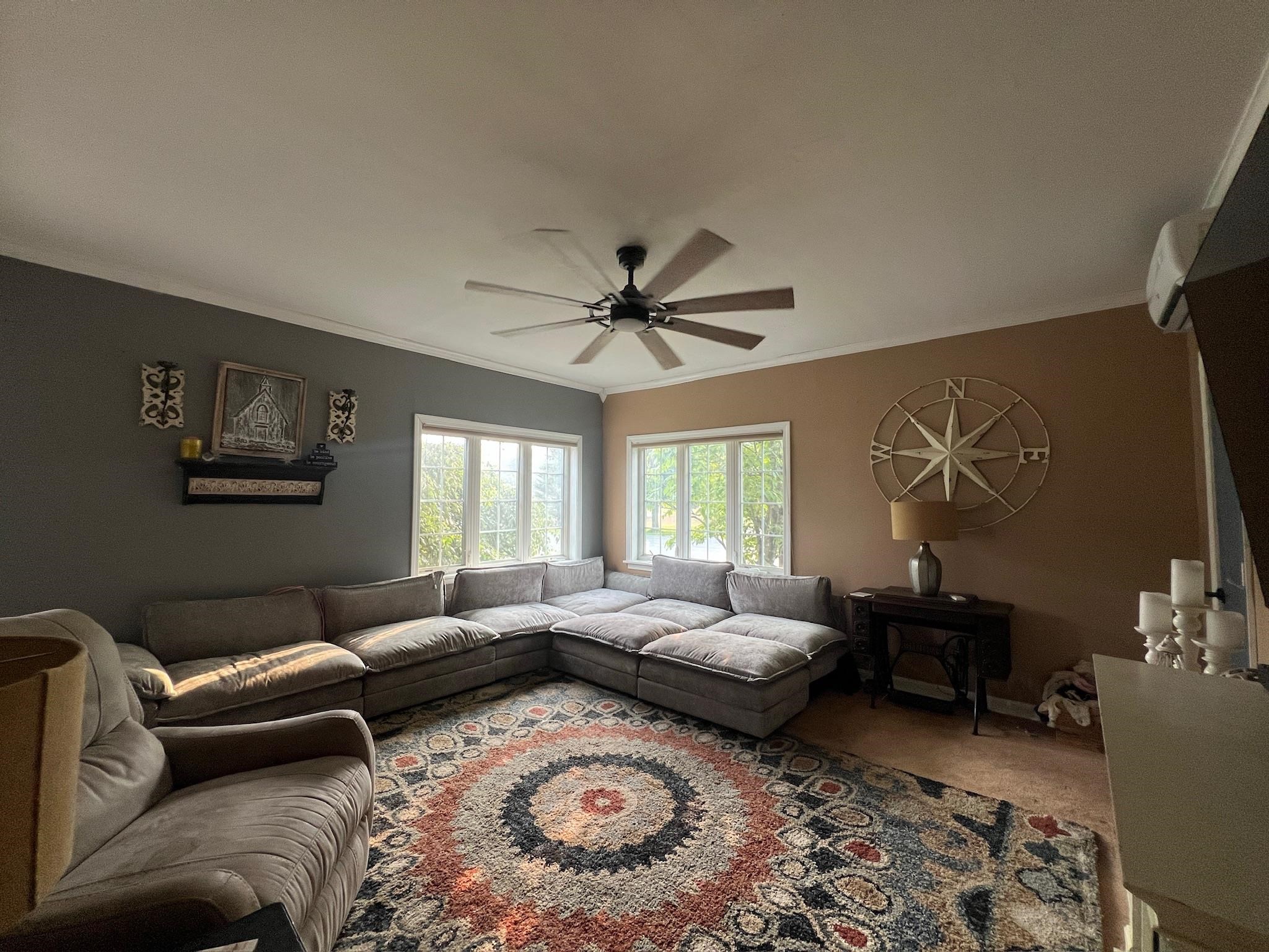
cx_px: 634
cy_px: 476
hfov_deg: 106.2
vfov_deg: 89.9
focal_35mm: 13
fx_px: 477
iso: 160
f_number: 1.8
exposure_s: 1/99
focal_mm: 1.57
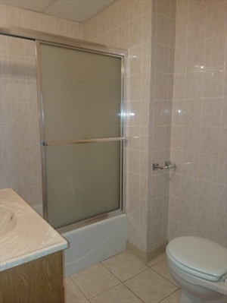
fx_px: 227
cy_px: 152
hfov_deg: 53.1
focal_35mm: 26
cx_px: 114
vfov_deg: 67.3
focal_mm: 4.2
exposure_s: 1/40
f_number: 1.7
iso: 100
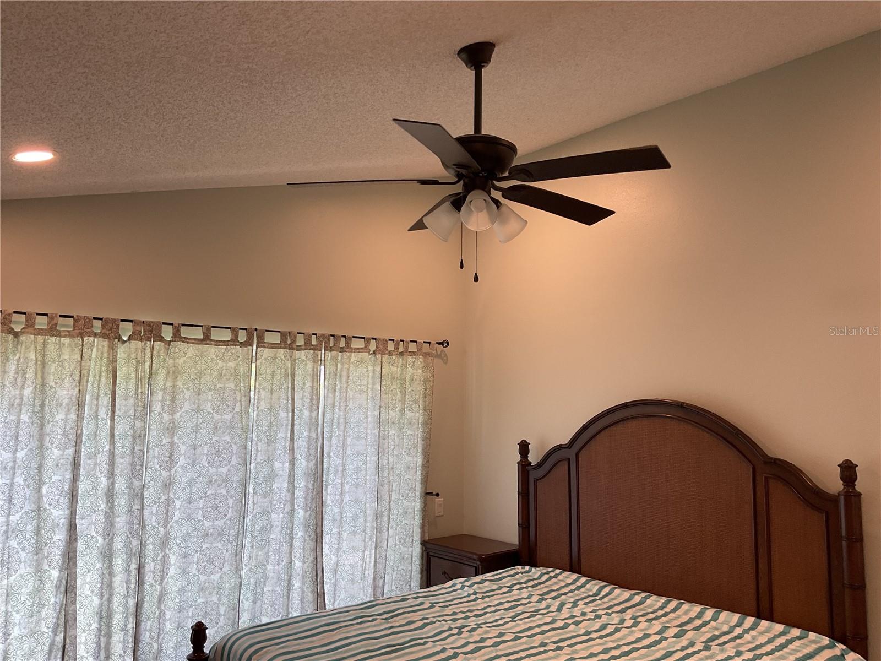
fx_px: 738
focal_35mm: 29
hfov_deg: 61.7
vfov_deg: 48.2
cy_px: 330
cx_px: 440
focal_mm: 3
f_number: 1.8
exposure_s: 1/60
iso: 40
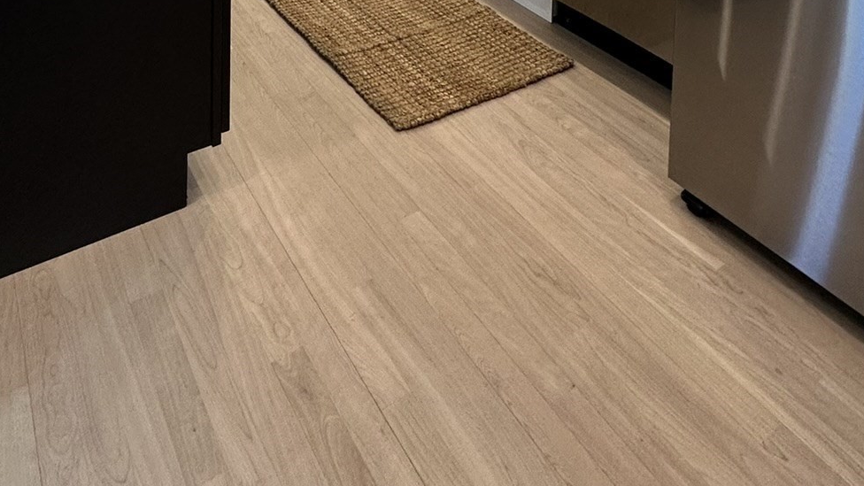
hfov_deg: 60.6
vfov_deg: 24.5
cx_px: 352
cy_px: -307
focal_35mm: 32
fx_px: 733
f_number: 2.2
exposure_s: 1/120
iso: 80
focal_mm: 2.22
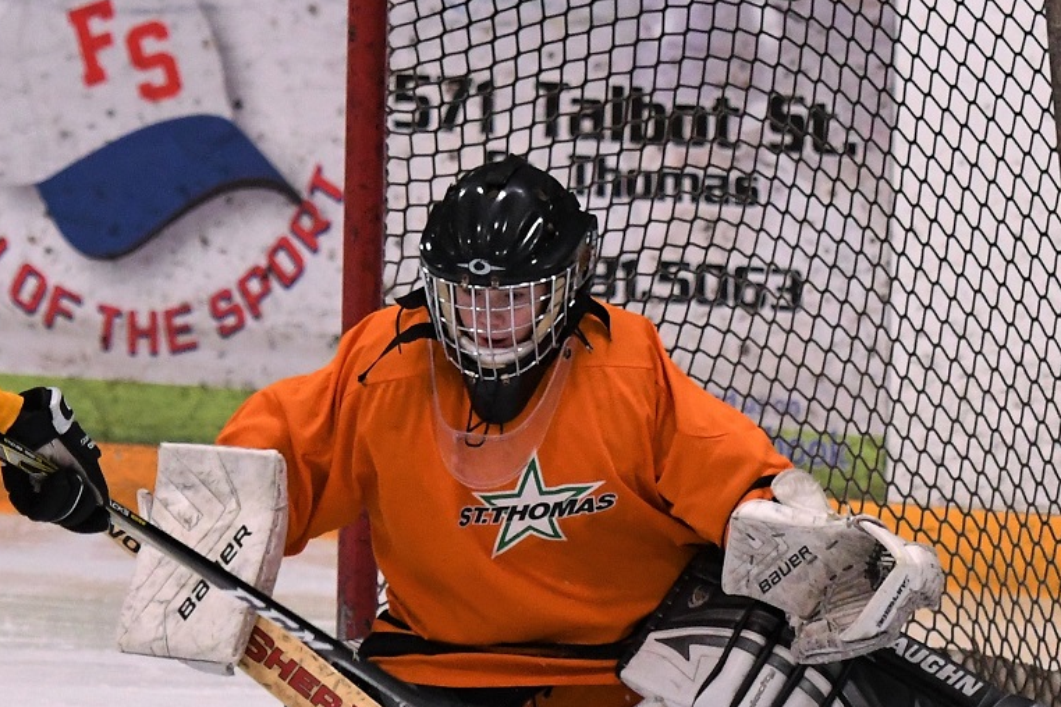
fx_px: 6297
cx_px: 359
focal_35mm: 214
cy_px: 454
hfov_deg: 9.6
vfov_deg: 6.4
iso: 2500
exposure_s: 1/1000
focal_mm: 105
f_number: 2.8
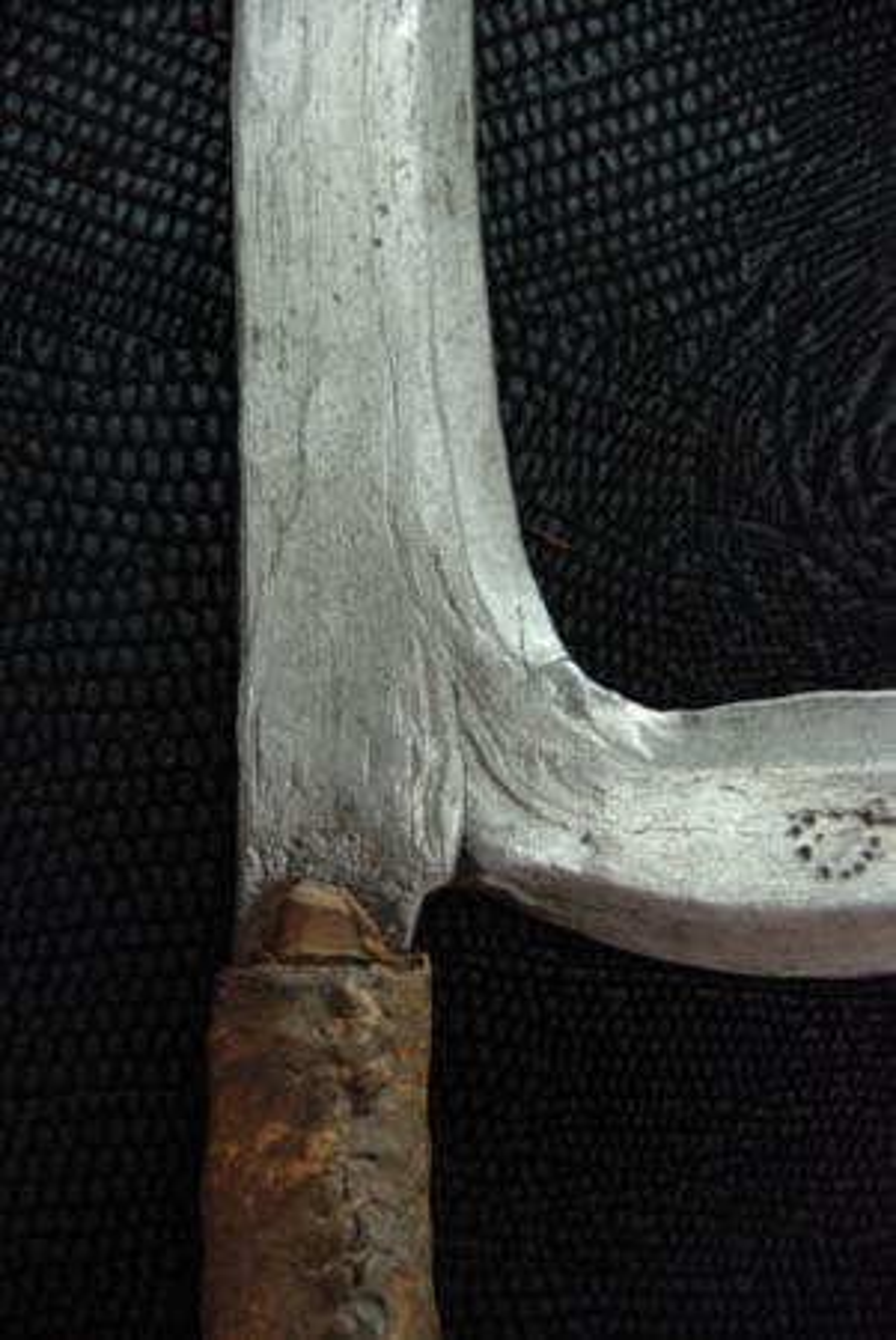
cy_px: 670
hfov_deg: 4.6
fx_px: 11173
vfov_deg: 6.9
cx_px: 448
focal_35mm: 300
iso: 400
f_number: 5.6
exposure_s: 1/6
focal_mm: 200
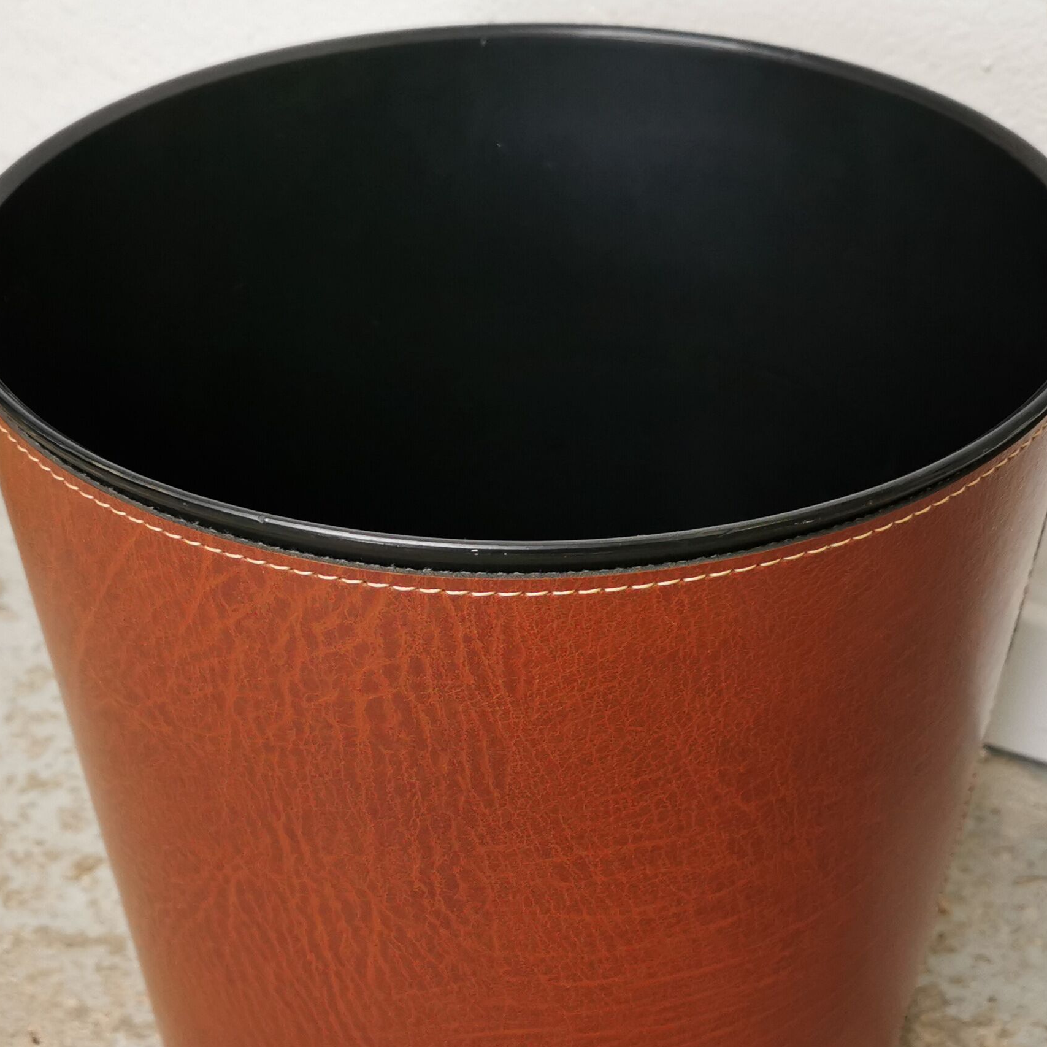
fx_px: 1745
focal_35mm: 51
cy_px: 759
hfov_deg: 33.4
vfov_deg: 32.9
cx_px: 512
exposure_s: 1/50
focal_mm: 5.58
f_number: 1.8
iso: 160
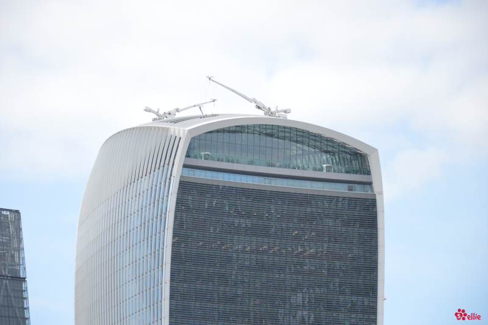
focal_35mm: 158
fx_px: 2133
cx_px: 244
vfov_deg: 8.7
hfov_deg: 13.1
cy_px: 162
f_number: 6.3
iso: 100
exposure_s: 1/160
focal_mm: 105
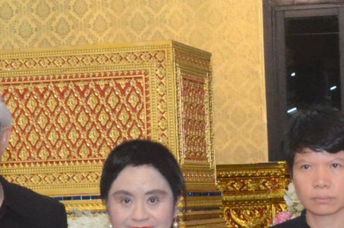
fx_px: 1460
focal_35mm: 153
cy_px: 345
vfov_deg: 8.7
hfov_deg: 13.2
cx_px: 383
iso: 2500
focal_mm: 20
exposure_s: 1/60
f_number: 9
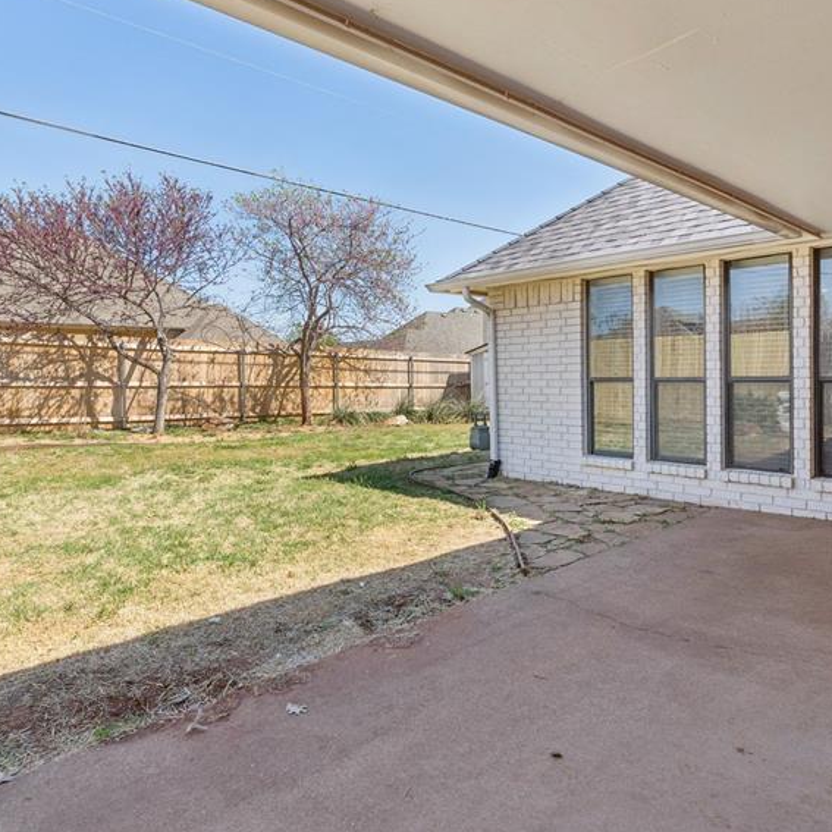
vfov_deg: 67.2
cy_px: 384
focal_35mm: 23
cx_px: 485
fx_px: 625
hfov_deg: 66.8
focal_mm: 10
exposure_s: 1/320
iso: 200
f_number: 8
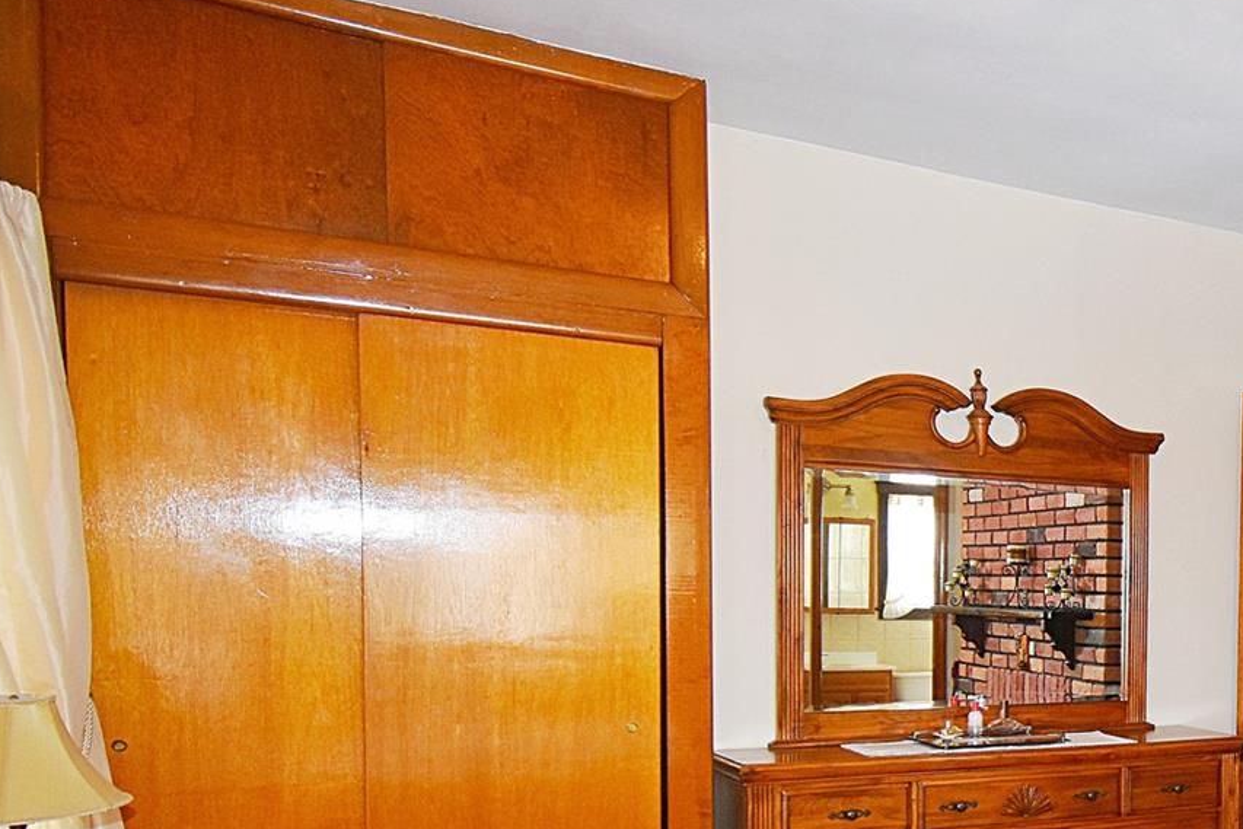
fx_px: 1243
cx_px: 1306
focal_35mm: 36
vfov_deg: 35.8
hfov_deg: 43.5
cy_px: 646
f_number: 4.5
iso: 450
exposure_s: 1/60
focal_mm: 10
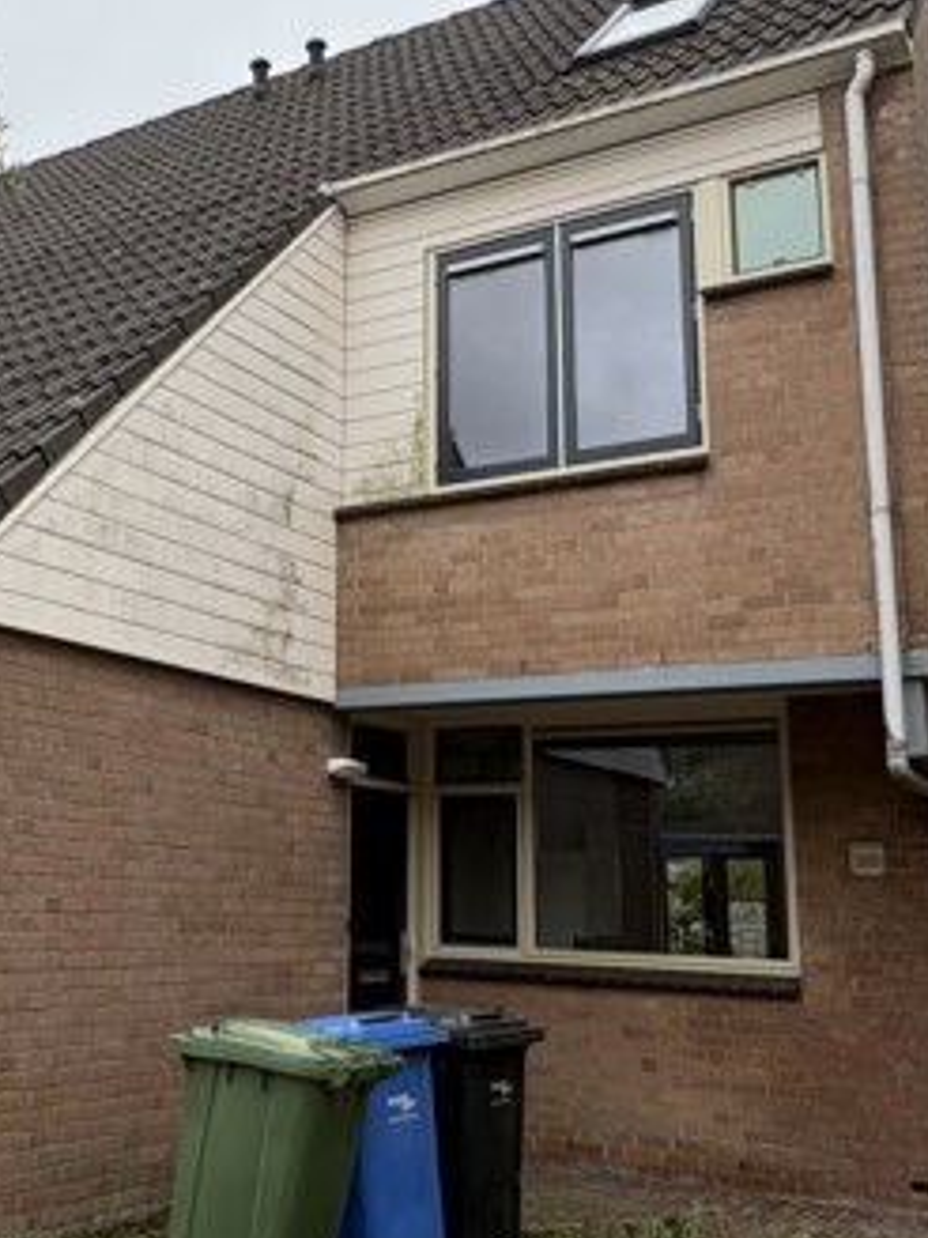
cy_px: 562
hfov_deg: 34.7
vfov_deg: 45.7
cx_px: 279
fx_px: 1466
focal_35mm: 41
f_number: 2.2
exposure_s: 1/501
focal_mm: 2.22
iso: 50
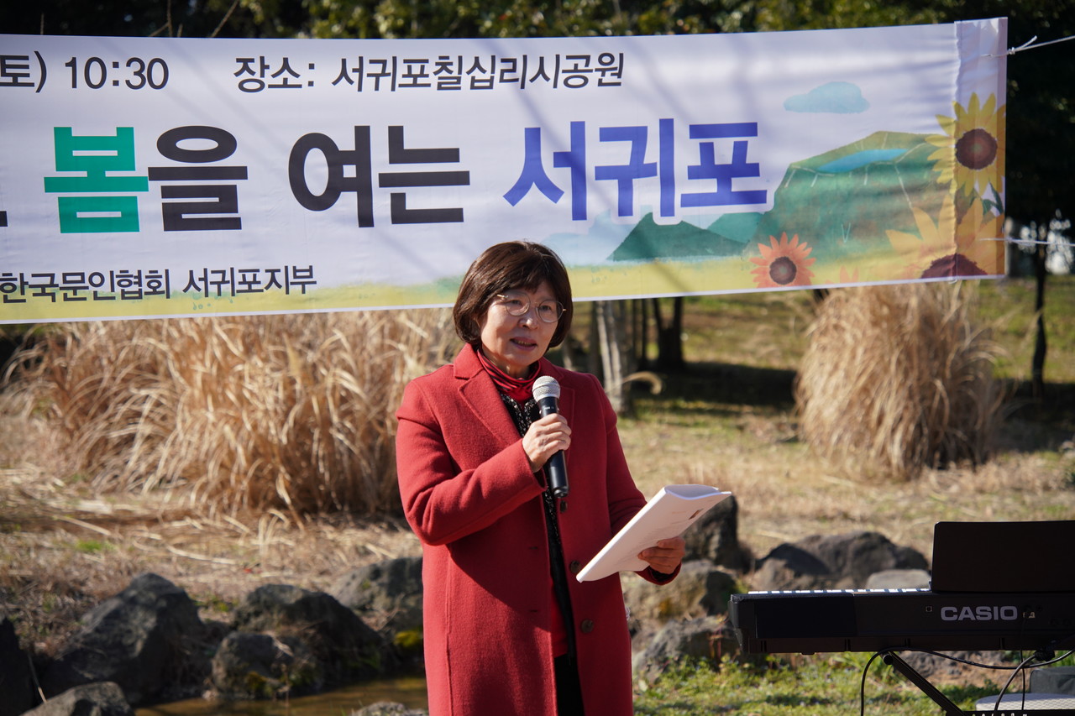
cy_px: 358
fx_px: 2747
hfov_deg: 22.1
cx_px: 538
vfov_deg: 14.9
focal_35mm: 92
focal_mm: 92
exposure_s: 1/3200
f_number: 4.5
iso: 640
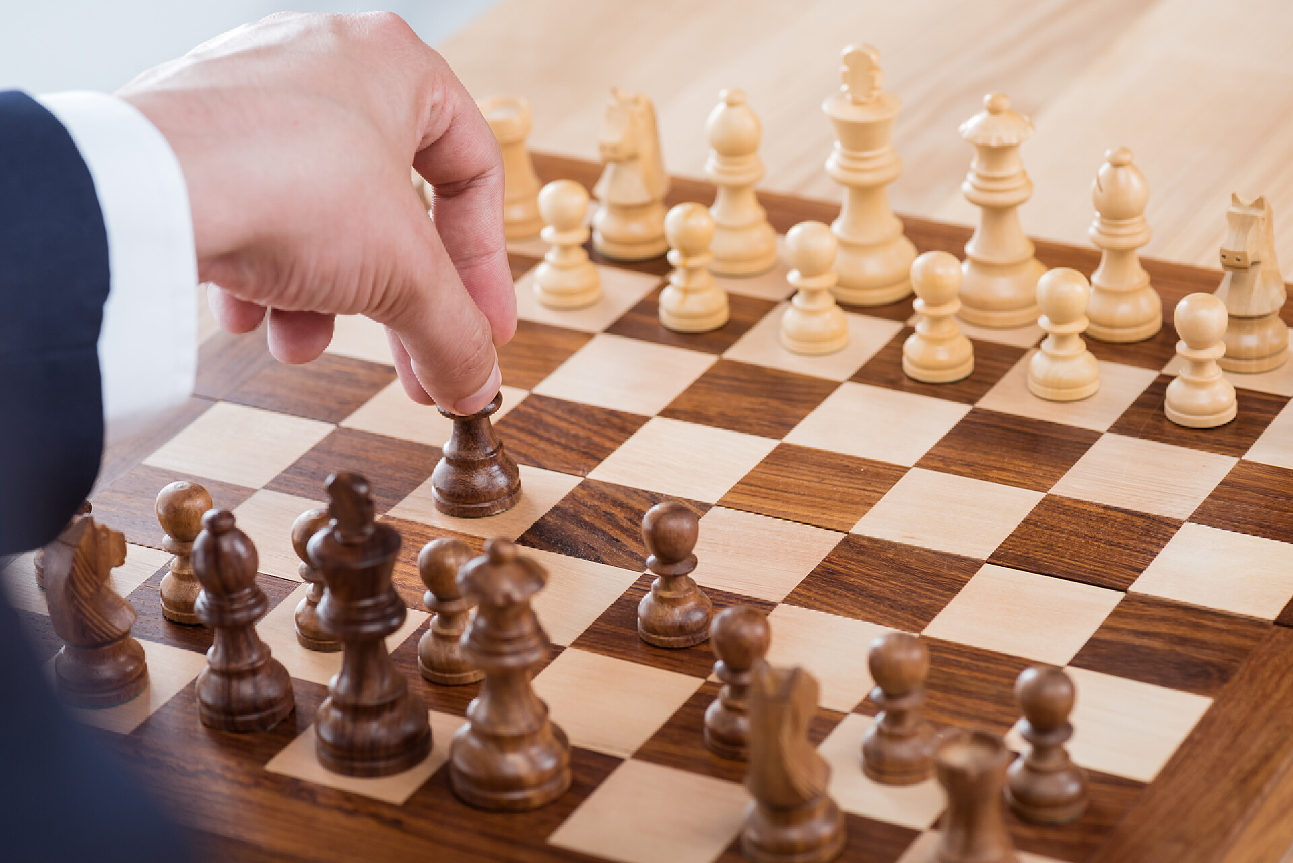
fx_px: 3772
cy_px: 432
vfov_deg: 13.0
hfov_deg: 19.5
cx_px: 646
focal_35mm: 105
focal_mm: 105
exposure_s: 1/200
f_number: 8
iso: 400
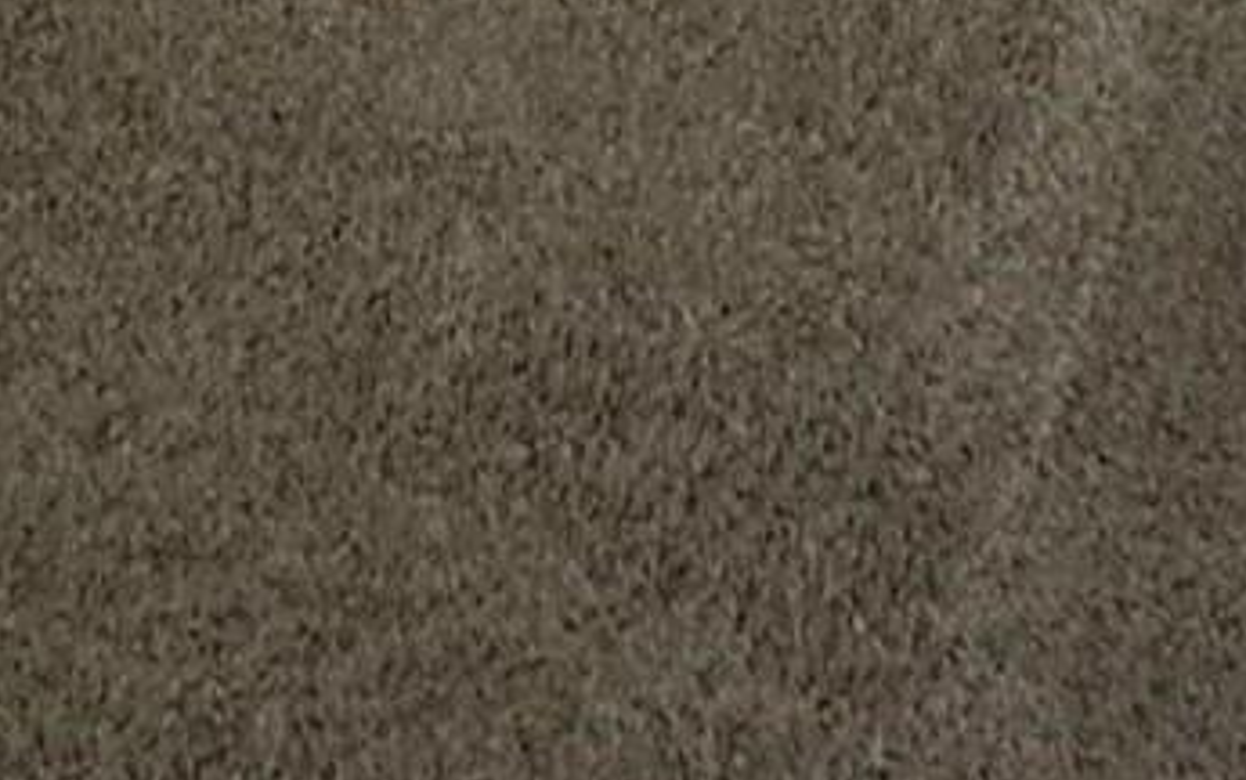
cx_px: 679
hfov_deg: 21.0
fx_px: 3363
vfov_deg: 9.1
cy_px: -1896
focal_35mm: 99
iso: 200
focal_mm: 2.22
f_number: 2.2
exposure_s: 1/99
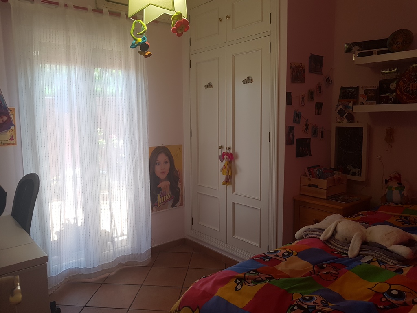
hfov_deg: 67.3
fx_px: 313
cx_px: 208
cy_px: 156
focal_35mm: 26
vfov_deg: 53.1
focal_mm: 4.2
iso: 80
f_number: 1.7
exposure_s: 1/50
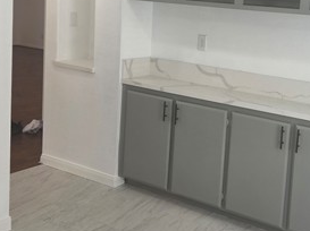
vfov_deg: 26.6
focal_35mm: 54
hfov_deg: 34.4
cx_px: 251
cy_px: 55
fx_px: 483
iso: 40
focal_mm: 5.4
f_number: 1.8
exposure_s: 1/120
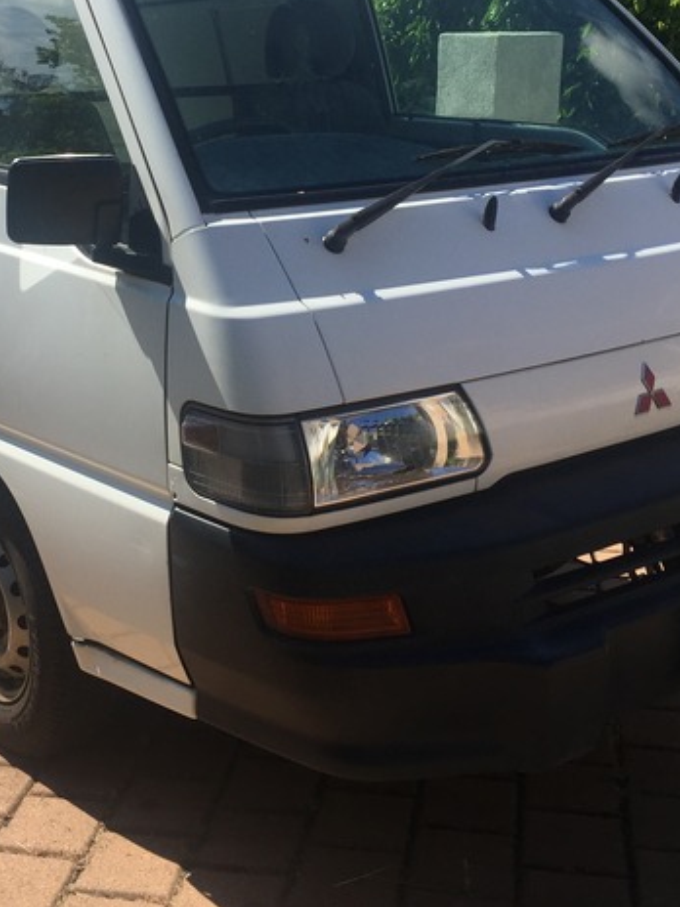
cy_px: 326
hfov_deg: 28.9
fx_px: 1310
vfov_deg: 37.9
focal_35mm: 50
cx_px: 229
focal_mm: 4.15
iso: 32
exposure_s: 1/1980
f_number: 2.2
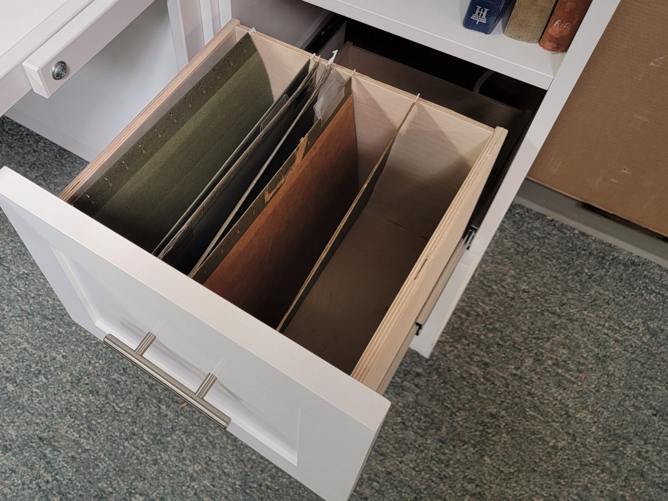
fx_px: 637
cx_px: 229
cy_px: 181
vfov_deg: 42.5
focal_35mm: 33
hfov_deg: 54.4
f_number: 1.8
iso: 200
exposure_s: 1/40
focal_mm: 6.7
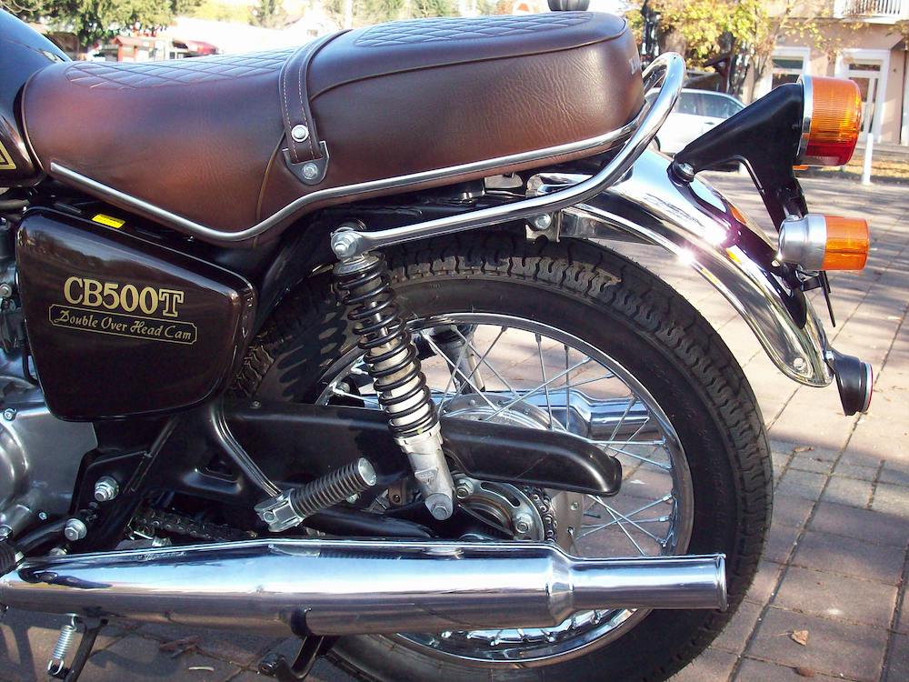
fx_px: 1208
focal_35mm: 46
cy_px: 341
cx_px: 454
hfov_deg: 41.2
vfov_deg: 31.5
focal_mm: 7.6
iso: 200
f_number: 3.1
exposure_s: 1/413
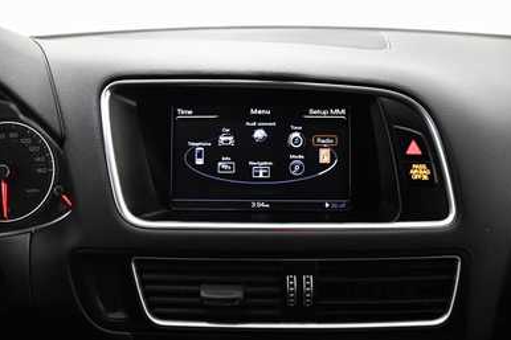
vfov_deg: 46.4
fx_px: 397
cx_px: 262
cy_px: 166
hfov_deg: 65.5
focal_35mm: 28
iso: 3200
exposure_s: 1/60
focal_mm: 18
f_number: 3.5
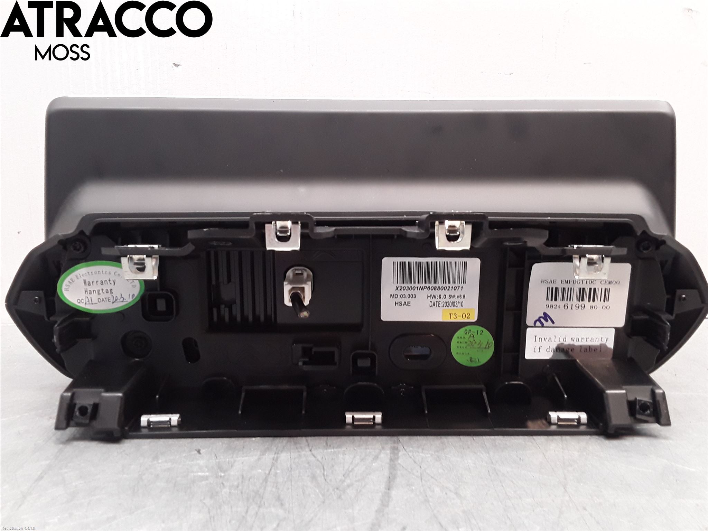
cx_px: 354
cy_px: 266
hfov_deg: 63.4
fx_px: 573
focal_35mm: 28
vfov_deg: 49.7
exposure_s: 1/50
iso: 100
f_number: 1.9
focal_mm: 2.91
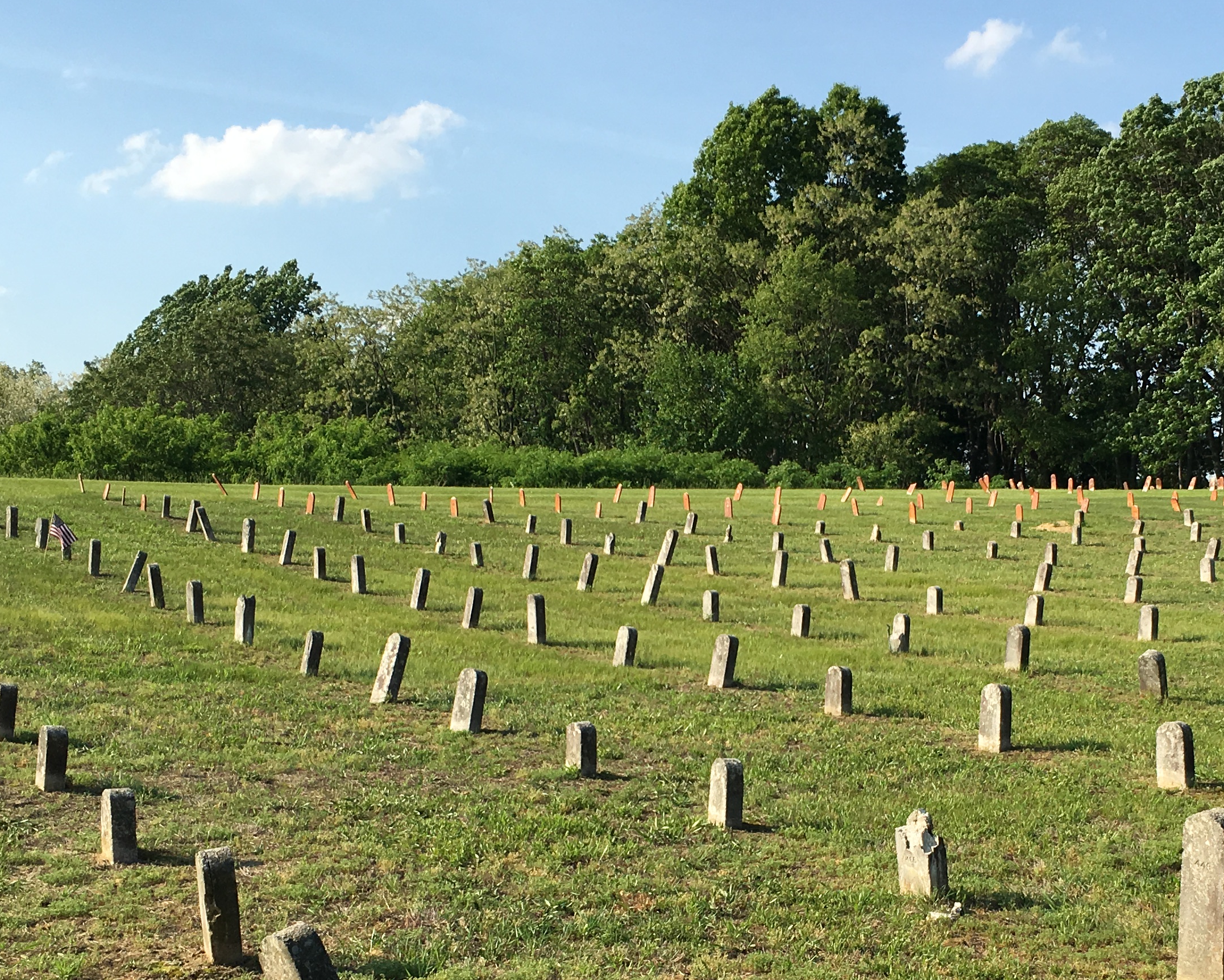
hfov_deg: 35.1
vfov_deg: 28.2
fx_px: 1920
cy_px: 726
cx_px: 772
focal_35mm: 53
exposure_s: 1/1399
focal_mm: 4.15
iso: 25
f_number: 2.2
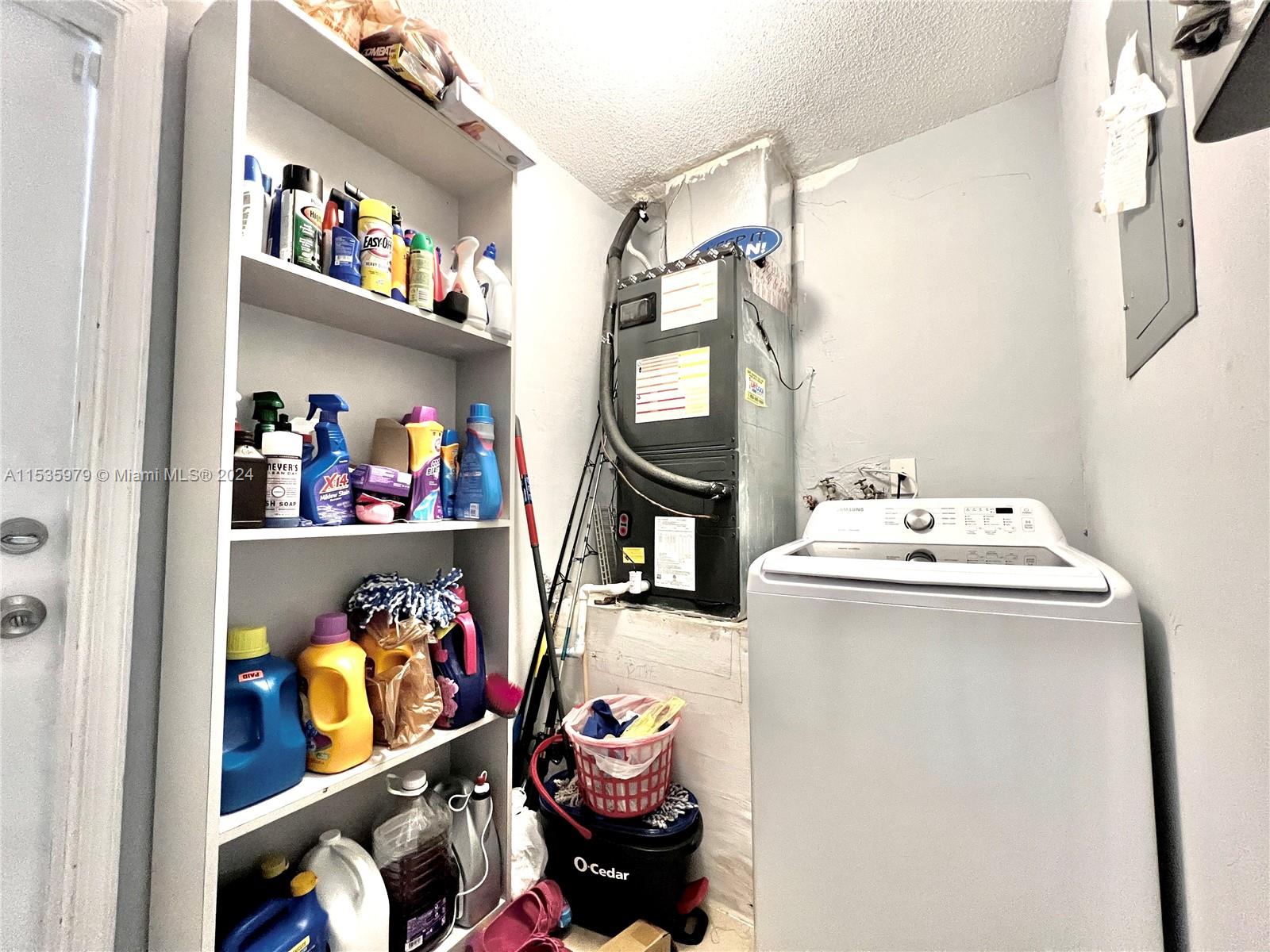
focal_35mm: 13
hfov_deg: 106.2
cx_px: 635
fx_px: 477
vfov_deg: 89.9
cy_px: 476
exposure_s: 1/60
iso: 640
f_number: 1.8
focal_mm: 1.57
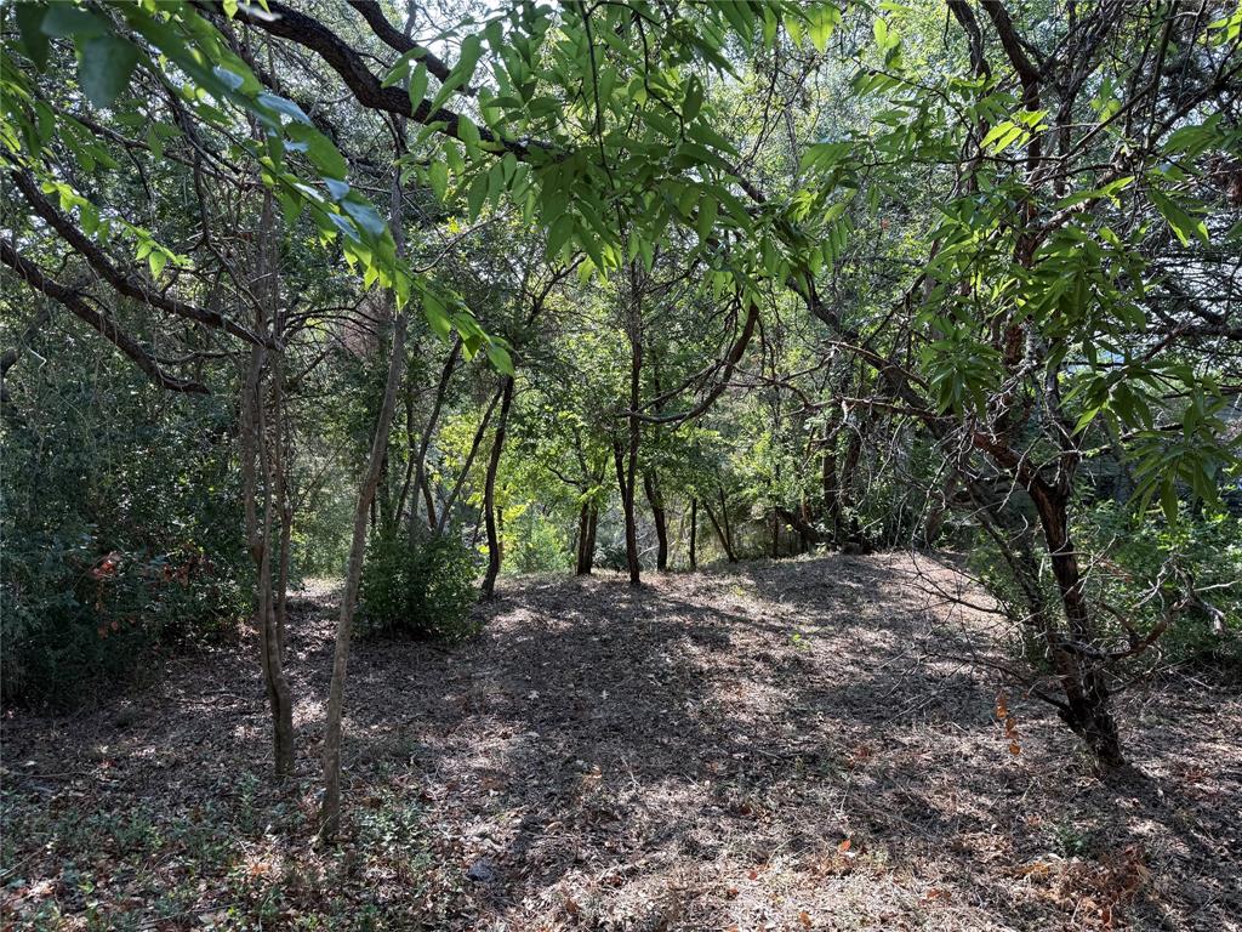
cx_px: 621
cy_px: 466
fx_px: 861
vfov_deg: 56.8
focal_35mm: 24
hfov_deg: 71.6
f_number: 1.78
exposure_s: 1/339
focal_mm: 6.76
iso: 80
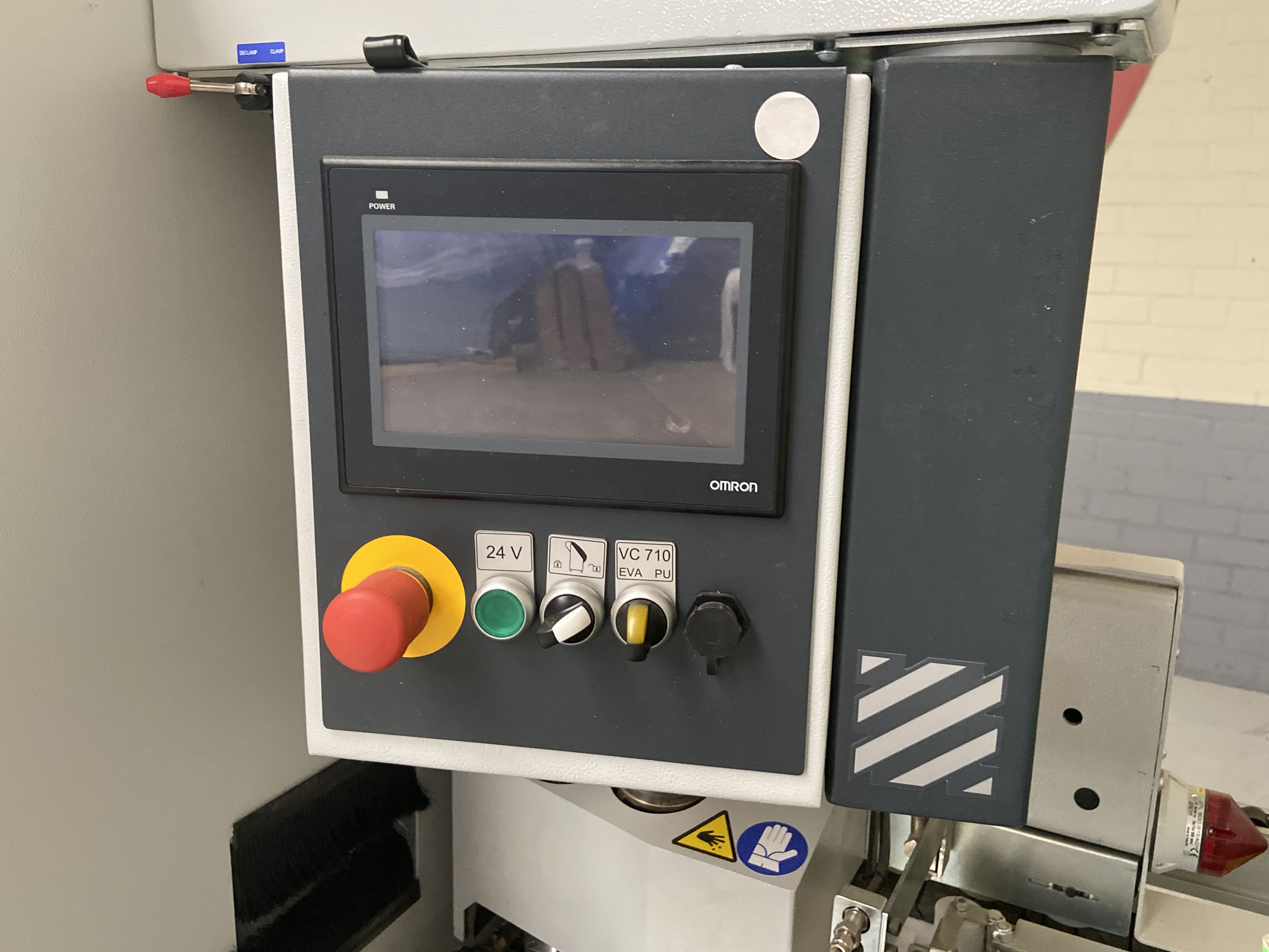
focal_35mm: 28
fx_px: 1026
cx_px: 639
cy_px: 465
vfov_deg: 49.7
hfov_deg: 63.4
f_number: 1.8
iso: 500
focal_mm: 4.25
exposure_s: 1/60
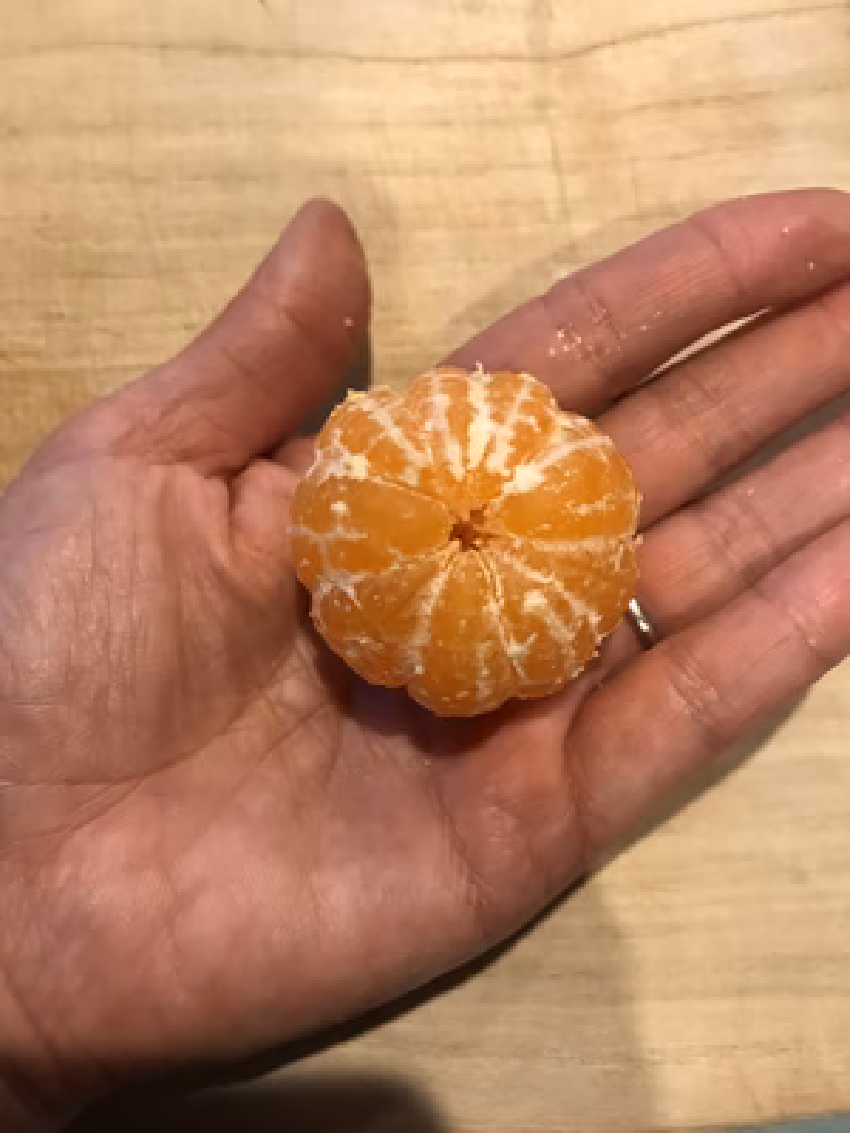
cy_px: 566
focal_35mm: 28
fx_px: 917
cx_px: 425
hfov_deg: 49.7
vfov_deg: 63.4
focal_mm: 3.99
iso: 50
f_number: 1.8
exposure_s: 1/17
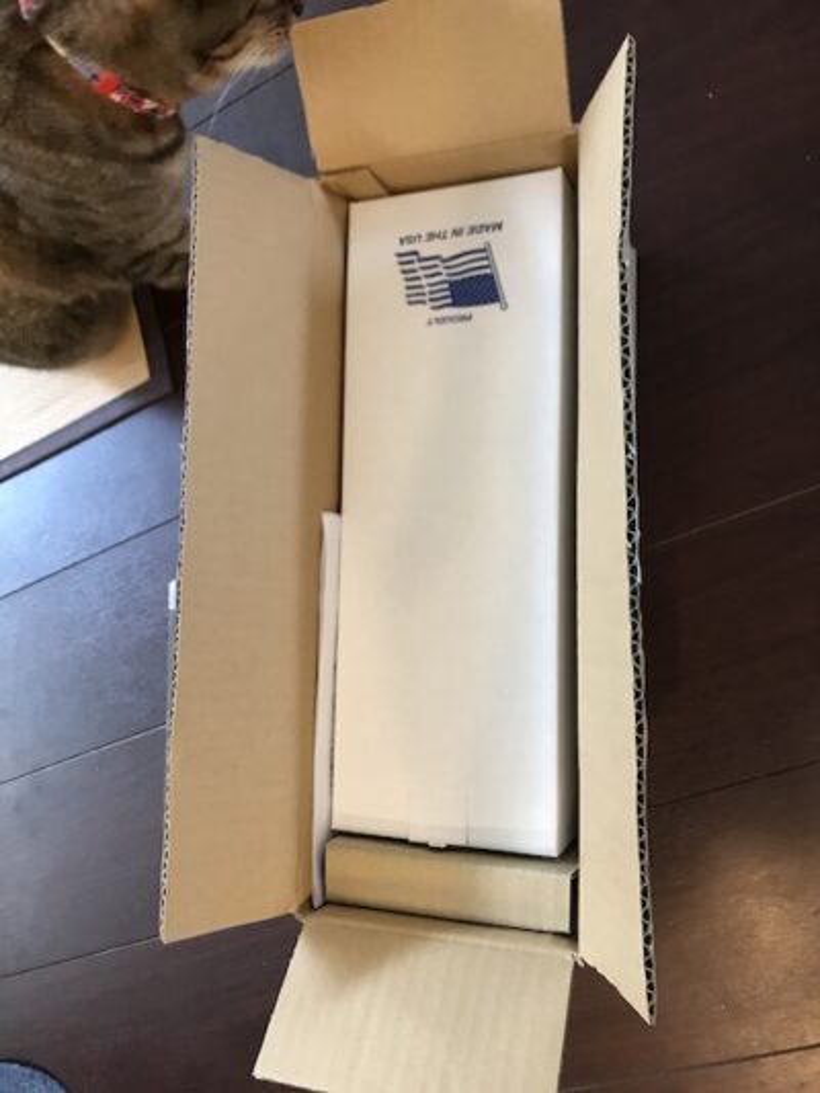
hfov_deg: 49.8
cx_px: 410
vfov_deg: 63.4
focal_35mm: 28
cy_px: 546
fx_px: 884
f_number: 1.8
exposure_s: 1/15
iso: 80
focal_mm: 3.99
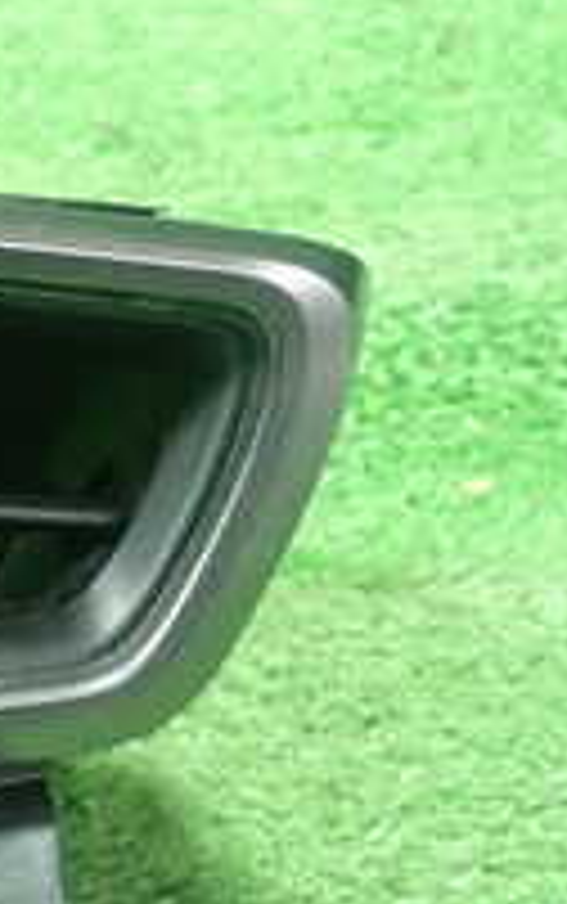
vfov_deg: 21.6
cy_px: 702
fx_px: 2344
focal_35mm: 95
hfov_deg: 11.8
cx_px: -698
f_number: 2.3
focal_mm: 5.5
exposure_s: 1/80
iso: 800
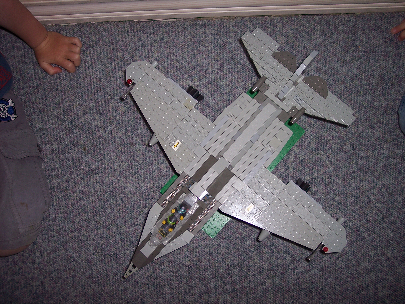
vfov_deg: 36.8
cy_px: 152
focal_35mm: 39
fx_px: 456
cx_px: 202
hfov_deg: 47.9
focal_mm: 8
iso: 100
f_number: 2.8
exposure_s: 1/60
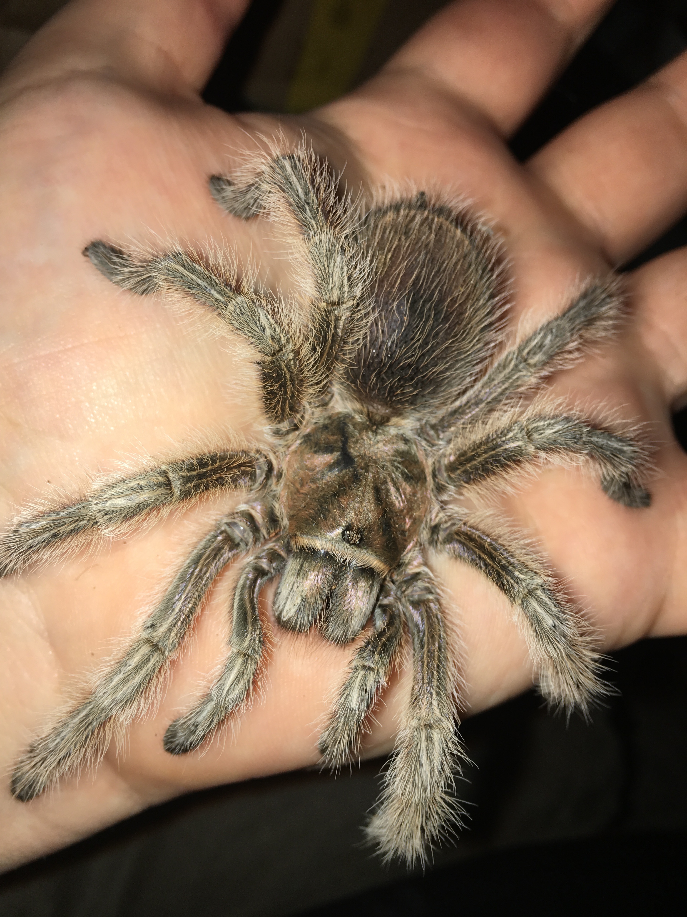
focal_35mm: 29
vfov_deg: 61.7
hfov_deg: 48.2
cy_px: 458
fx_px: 767
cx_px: 344
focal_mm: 4.15
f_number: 2.2
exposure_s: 1/120
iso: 25
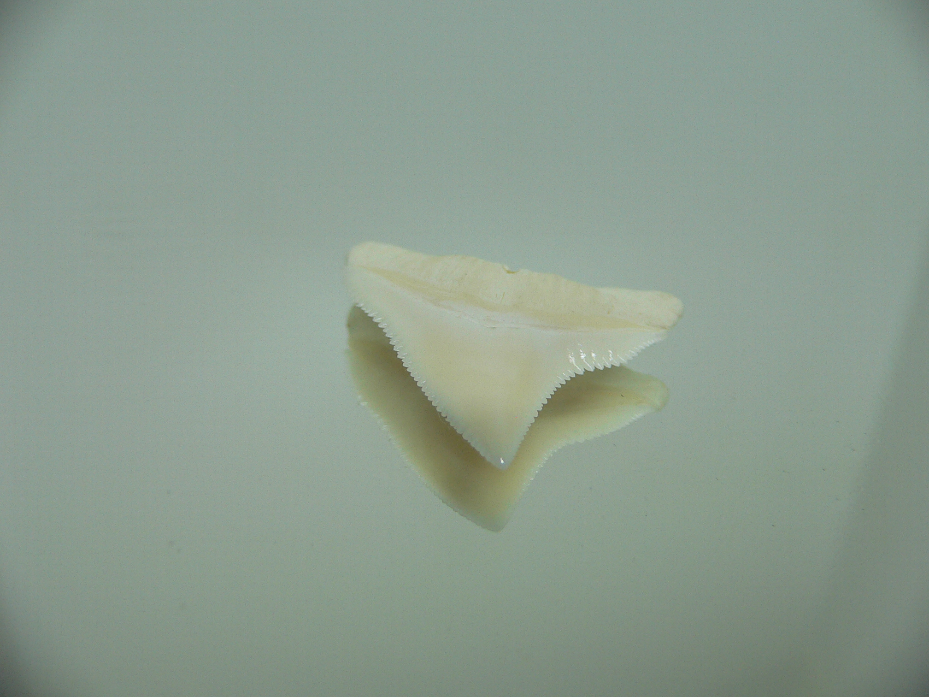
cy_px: 348
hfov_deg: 52.6
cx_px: 464
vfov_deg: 40.7
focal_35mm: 35
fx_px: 939
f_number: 2.8
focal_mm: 4.6
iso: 80
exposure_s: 1/60
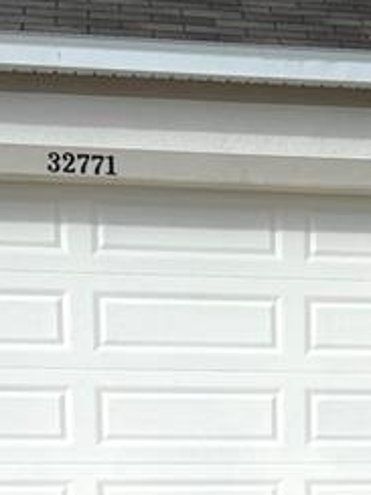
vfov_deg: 16.2
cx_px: 487
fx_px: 1686
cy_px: 558
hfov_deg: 12.2
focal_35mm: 118
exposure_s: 1/8130
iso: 80
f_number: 1.78
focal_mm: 6.76
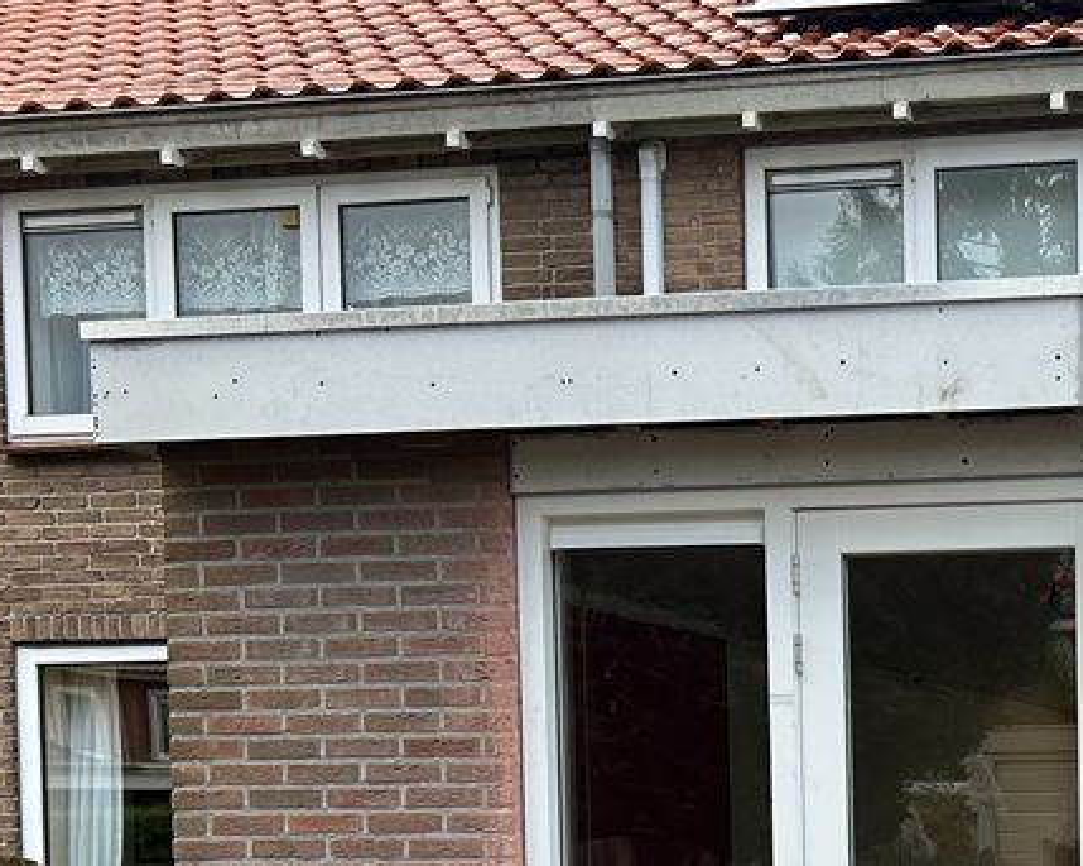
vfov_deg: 20.6
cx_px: 1199
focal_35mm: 71
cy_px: 932
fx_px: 2275
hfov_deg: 24.9
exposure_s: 1/129
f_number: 1.5
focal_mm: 5.7
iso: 32
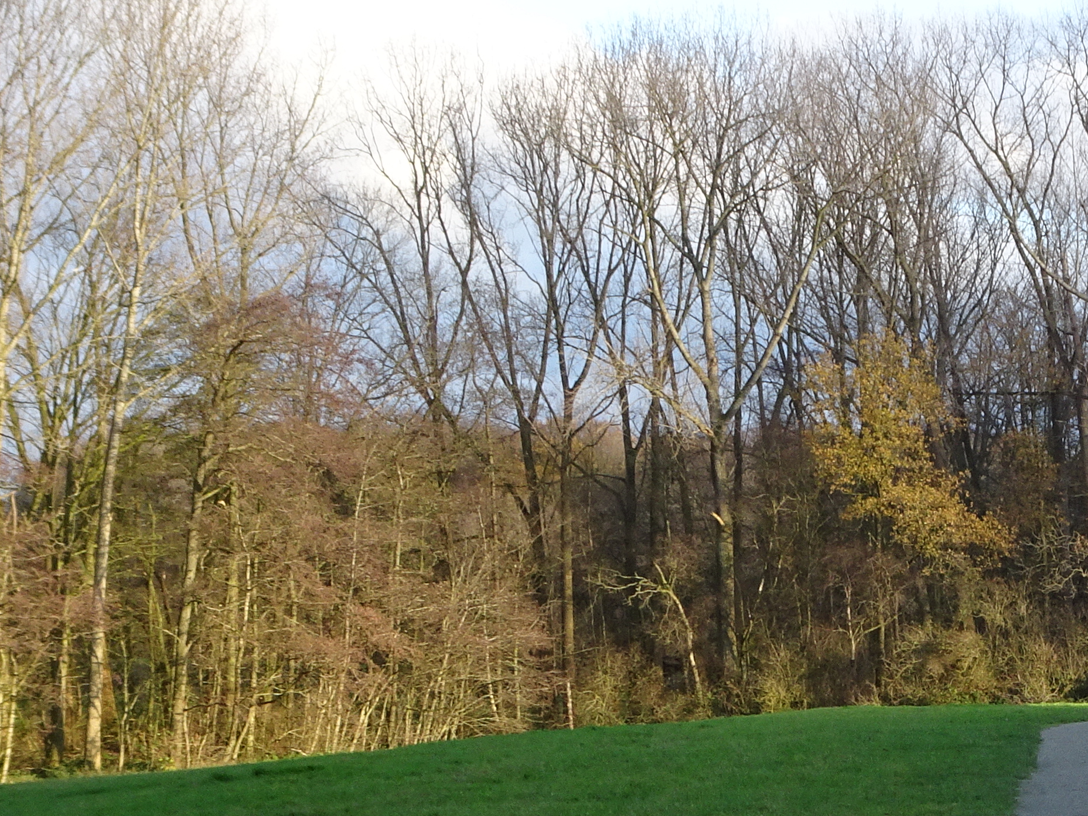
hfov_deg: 16.5
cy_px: 582
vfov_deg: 12.7
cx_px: 1161
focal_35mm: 116
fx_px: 3646
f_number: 4.5
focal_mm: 7.58
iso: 80
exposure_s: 1/100
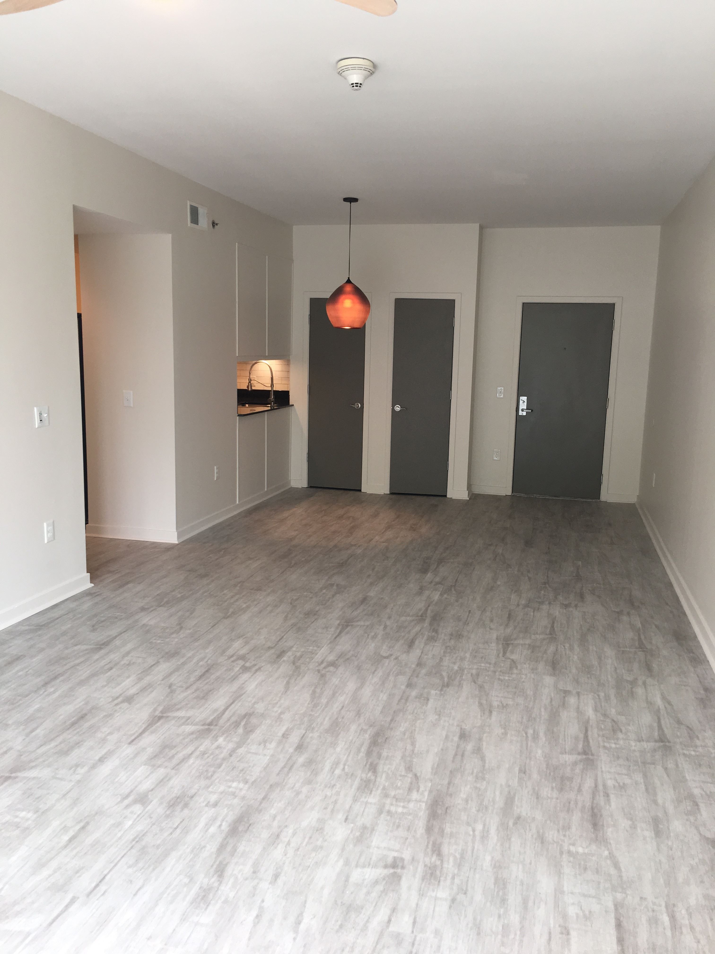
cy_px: 477
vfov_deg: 61.7
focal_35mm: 29
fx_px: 799
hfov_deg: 48.2
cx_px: 358
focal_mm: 4.15
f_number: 2.2
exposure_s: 1/30
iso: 32
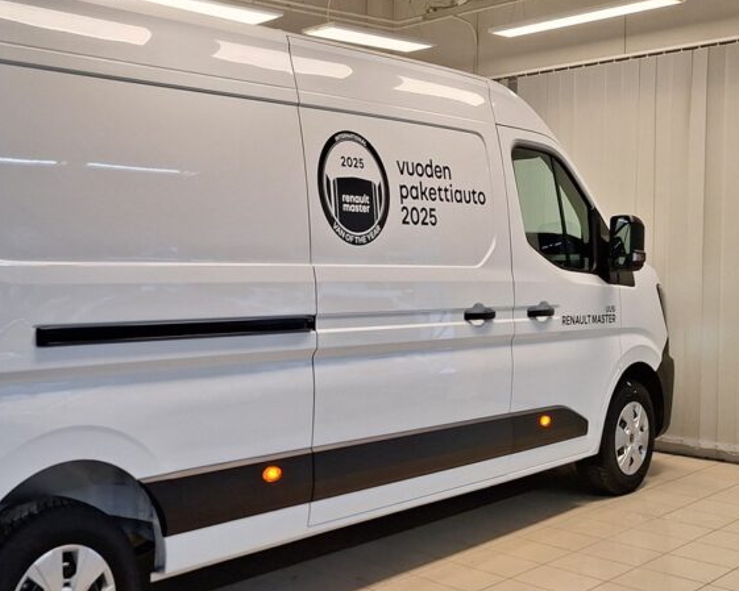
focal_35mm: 41
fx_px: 897
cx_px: 115
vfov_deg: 36.5
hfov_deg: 42.1
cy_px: 297
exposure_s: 1/111
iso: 40
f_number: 1.8
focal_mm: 5.54
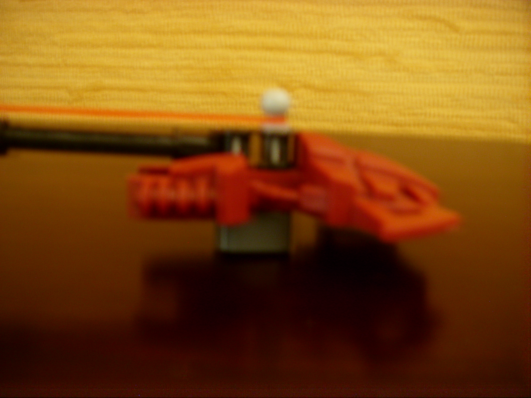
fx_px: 476
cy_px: 199
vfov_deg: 45.4
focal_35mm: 31
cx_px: 266
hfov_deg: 58.4
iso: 200
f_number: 3.5
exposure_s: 1
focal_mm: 6.3
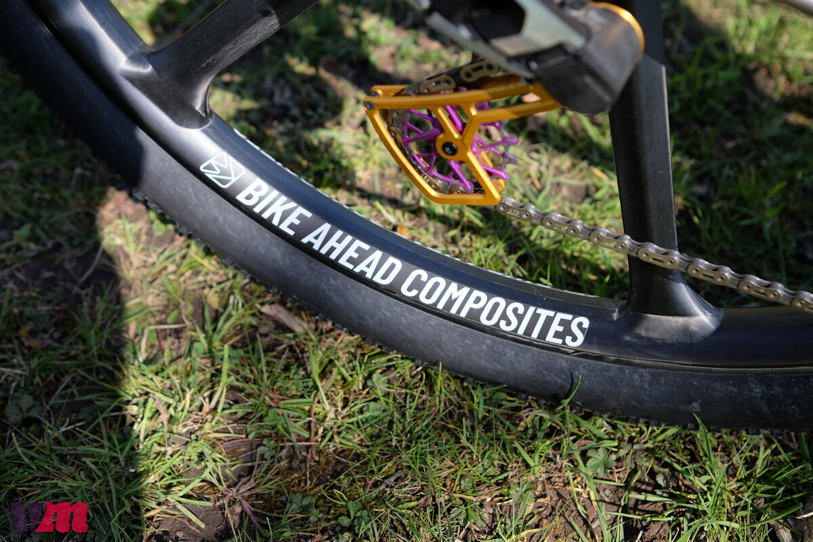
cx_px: 406
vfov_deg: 27.0
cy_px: 271
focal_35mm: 50
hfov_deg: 39.6
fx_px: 1129
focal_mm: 33
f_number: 2.5
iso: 400
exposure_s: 1/1400
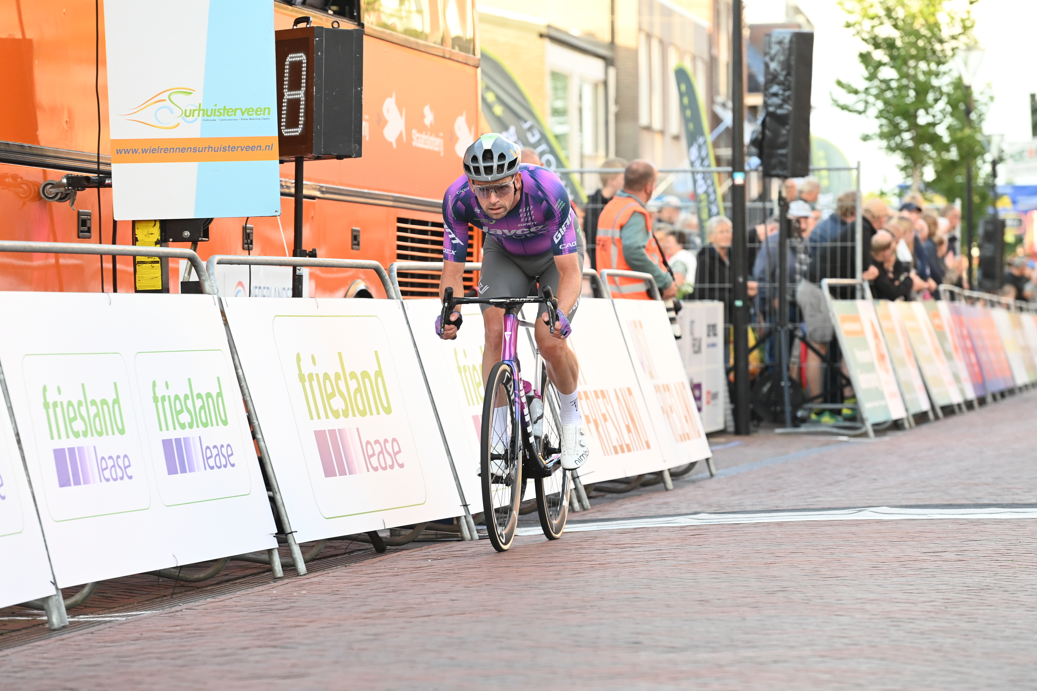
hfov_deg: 12.5
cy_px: 346
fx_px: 4753
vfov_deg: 8.3
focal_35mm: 165
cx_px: 518
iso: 3200
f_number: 5
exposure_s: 1/1000
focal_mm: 165
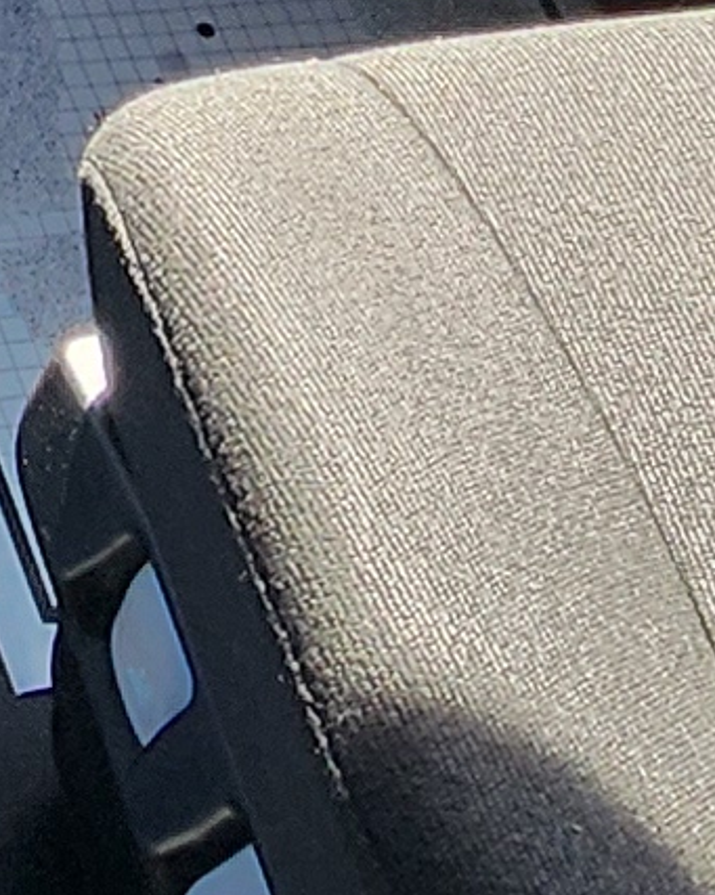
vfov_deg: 11.9
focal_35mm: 119
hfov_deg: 10.9
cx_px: -1017
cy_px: -1453
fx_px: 3151
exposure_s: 1/130
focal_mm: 2.2
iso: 50
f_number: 2.2
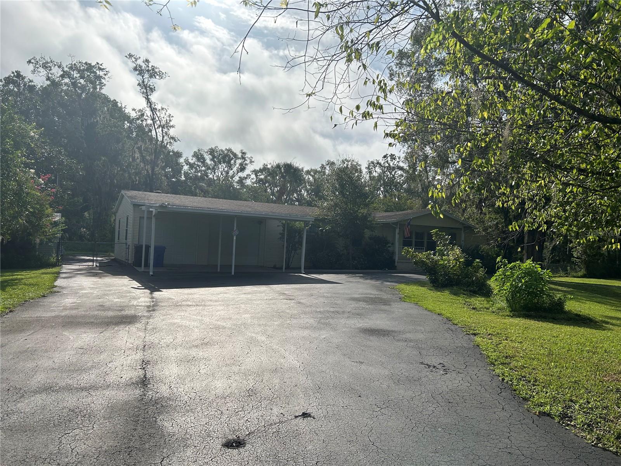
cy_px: 233
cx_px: 310
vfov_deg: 53.1
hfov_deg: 67.3
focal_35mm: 26
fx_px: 466
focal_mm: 5.7
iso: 50
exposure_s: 1/11364
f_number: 1.5
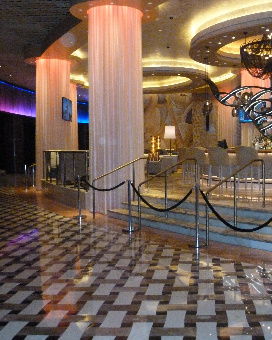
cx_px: 199
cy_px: 170
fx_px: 433
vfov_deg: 42.9
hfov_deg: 34.3
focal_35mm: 43
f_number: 3.6
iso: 1000
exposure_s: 1/60
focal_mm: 5.9
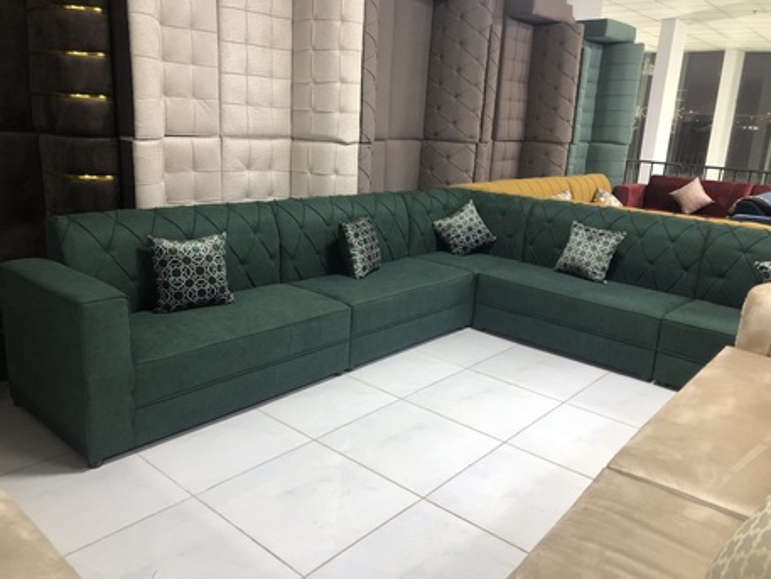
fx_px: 624
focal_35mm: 28
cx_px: 386
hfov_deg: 63.4
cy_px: 290
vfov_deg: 49.8
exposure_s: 1/15
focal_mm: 3.99
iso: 40
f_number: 1.8
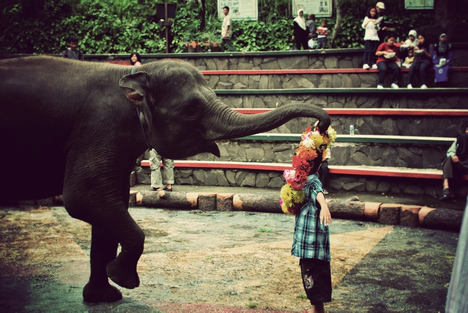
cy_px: 156
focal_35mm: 52
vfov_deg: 25.8
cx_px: 234
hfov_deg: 37.8
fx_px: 683
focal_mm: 35
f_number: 4
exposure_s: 1/400
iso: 400
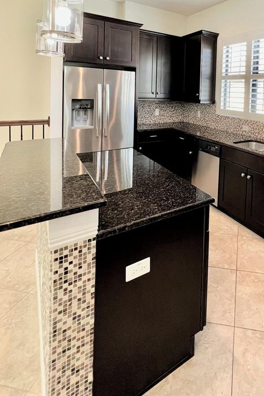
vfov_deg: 78.3
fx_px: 220
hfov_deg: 57.5
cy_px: 104
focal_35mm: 20
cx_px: 210
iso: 200
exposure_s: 1/120
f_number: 1.8
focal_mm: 1.57
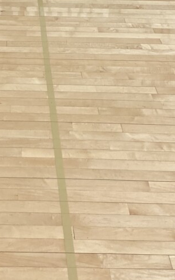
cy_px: 33
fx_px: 702
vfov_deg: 22.1
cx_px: 15
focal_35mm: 92
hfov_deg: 14.1
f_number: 1.8
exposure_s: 1/60
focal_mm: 3.99
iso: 100
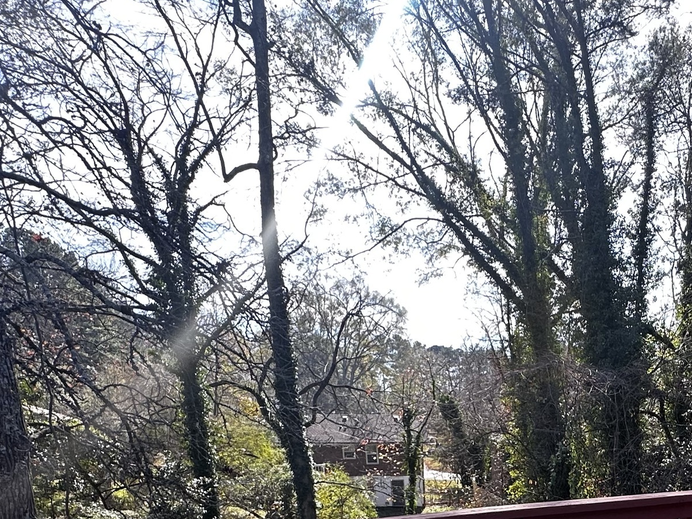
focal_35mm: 36
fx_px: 720
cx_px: 577
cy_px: 617
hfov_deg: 47.8
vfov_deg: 32.9
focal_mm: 2.22
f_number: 2.2
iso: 40
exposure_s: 1/226
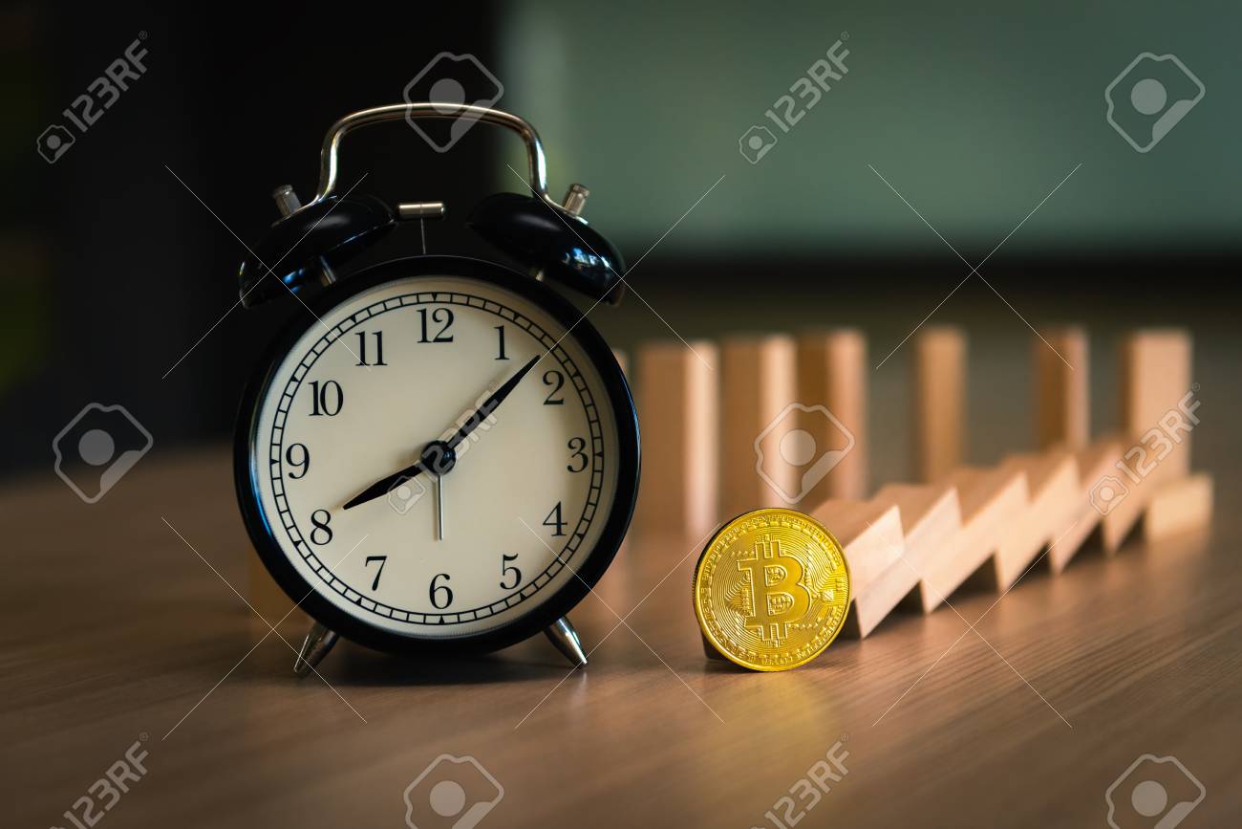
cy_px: 414
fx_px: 2415
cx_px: 621
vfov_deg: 19.5
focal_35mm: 70
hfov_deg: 28.8
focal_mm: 70
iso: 320
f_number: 4
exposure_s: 1/200
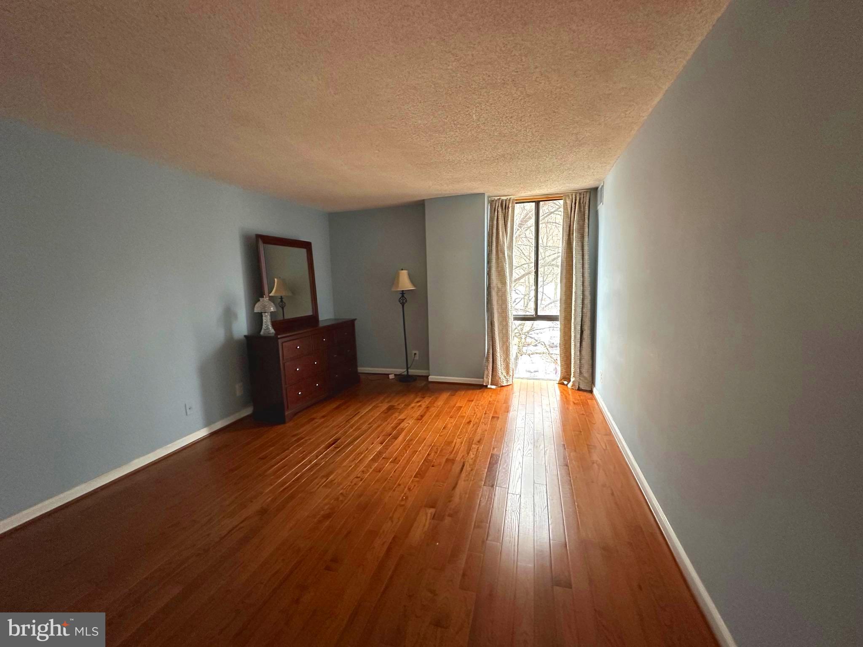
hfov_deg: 102.1
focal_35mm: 14
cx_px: 432
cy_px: 324
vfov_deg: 85.7
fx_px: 349
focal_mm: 2.22
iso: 500
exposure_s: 1/60
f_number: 2.2
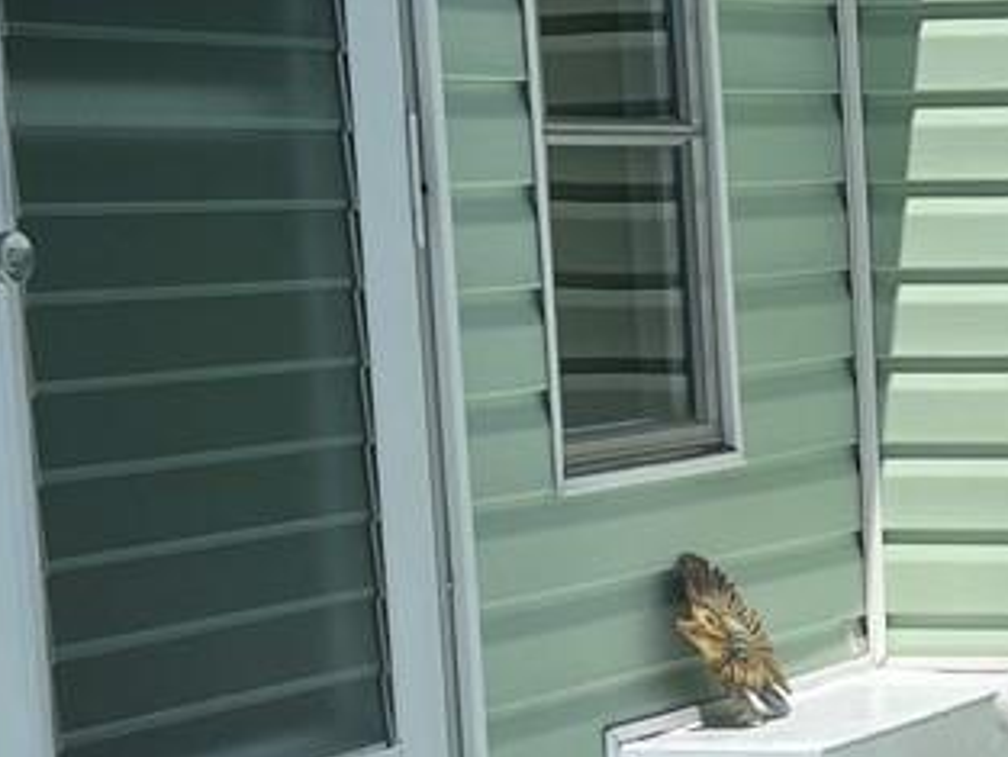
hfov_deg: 13.8
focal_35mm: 133
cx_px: 1546
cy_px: 686
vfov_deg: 11.1
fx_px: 3874
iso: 50
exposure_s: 1/12658
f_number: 1.5
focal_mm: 5.7
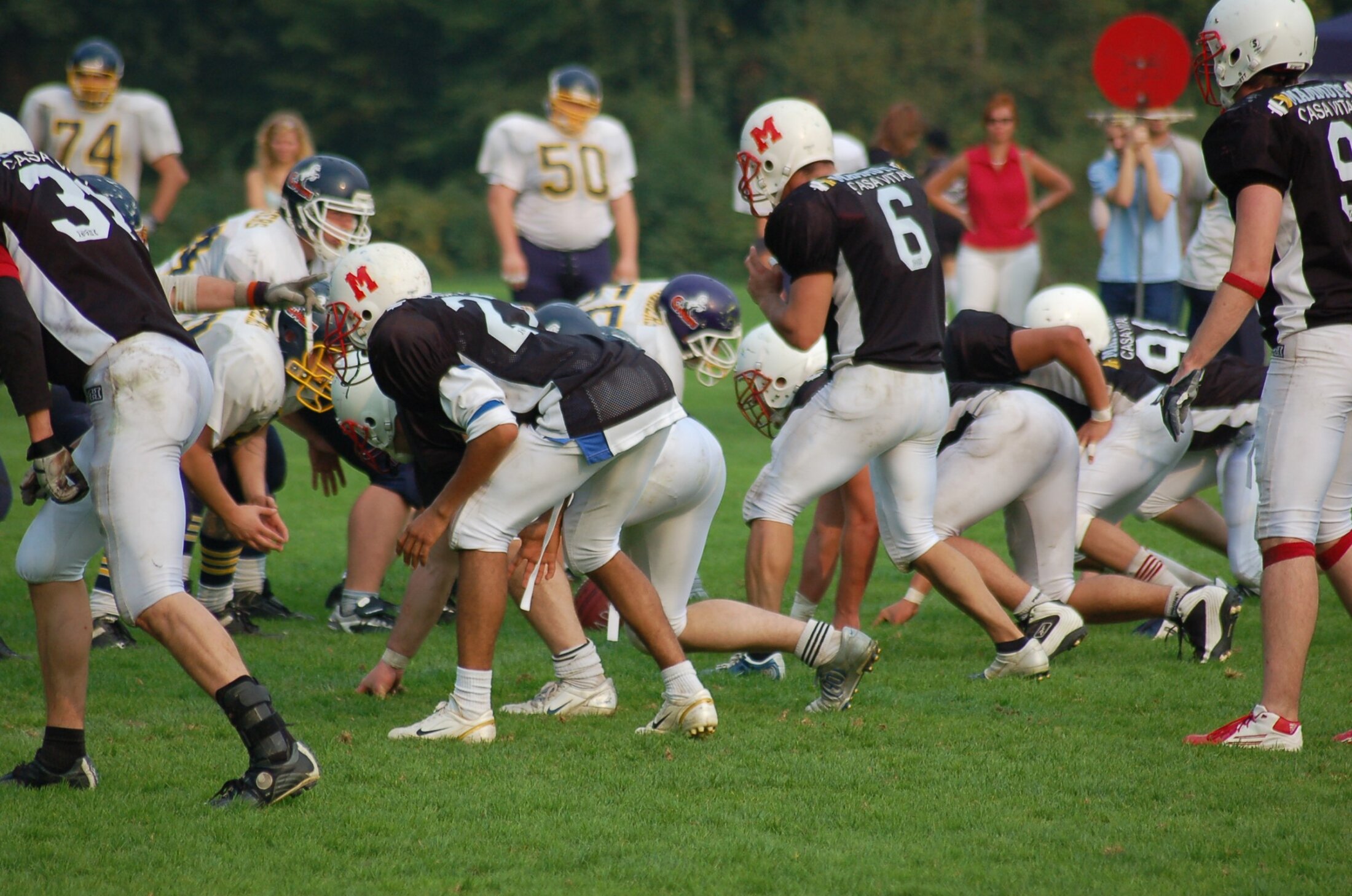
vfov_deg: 4.7
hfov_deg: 7.1
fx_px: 10964
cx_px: 676
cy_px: 448
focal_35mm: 292
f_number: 5
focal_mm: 195
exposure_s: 1/1000
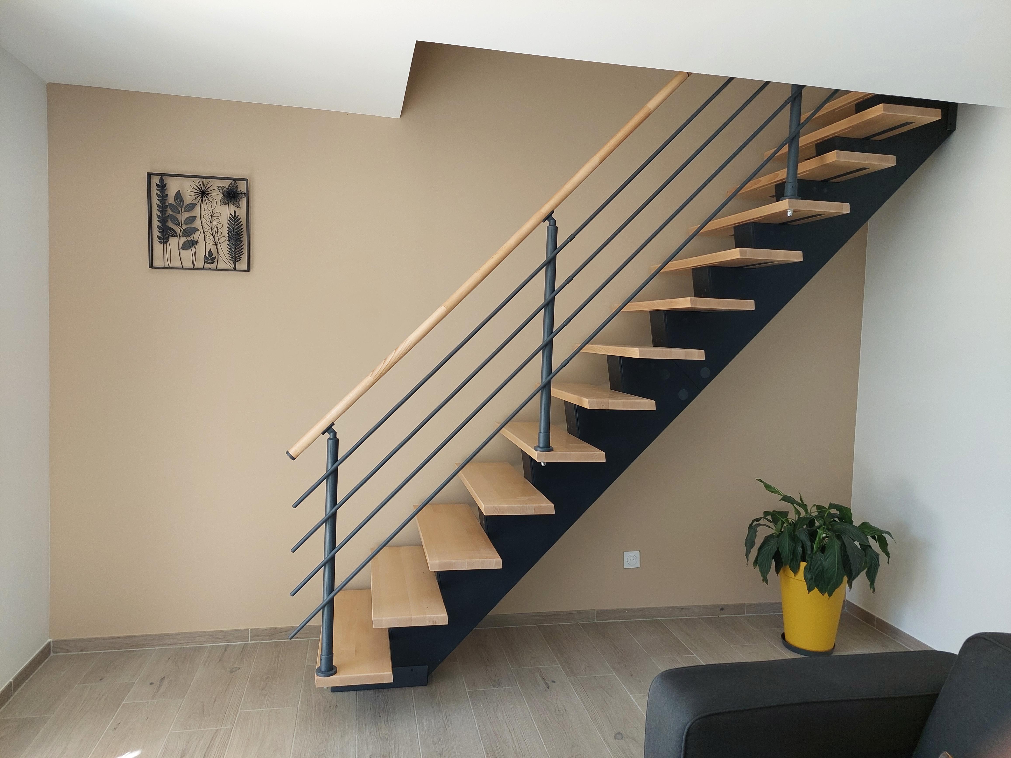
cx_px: 506
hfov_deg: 69.4
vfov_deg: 54.9
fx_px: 730
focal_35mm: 25
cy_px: 379
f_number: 1.8
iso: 50
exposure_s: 1/100
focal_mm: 5.23
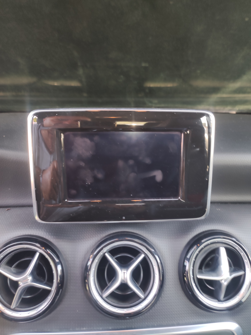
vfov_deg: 91.1
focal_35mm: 17
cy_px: 168
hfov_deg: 74.6
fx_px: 165
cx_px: 126
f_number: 1.79
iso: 201
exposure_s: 1/33
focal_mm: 4.74
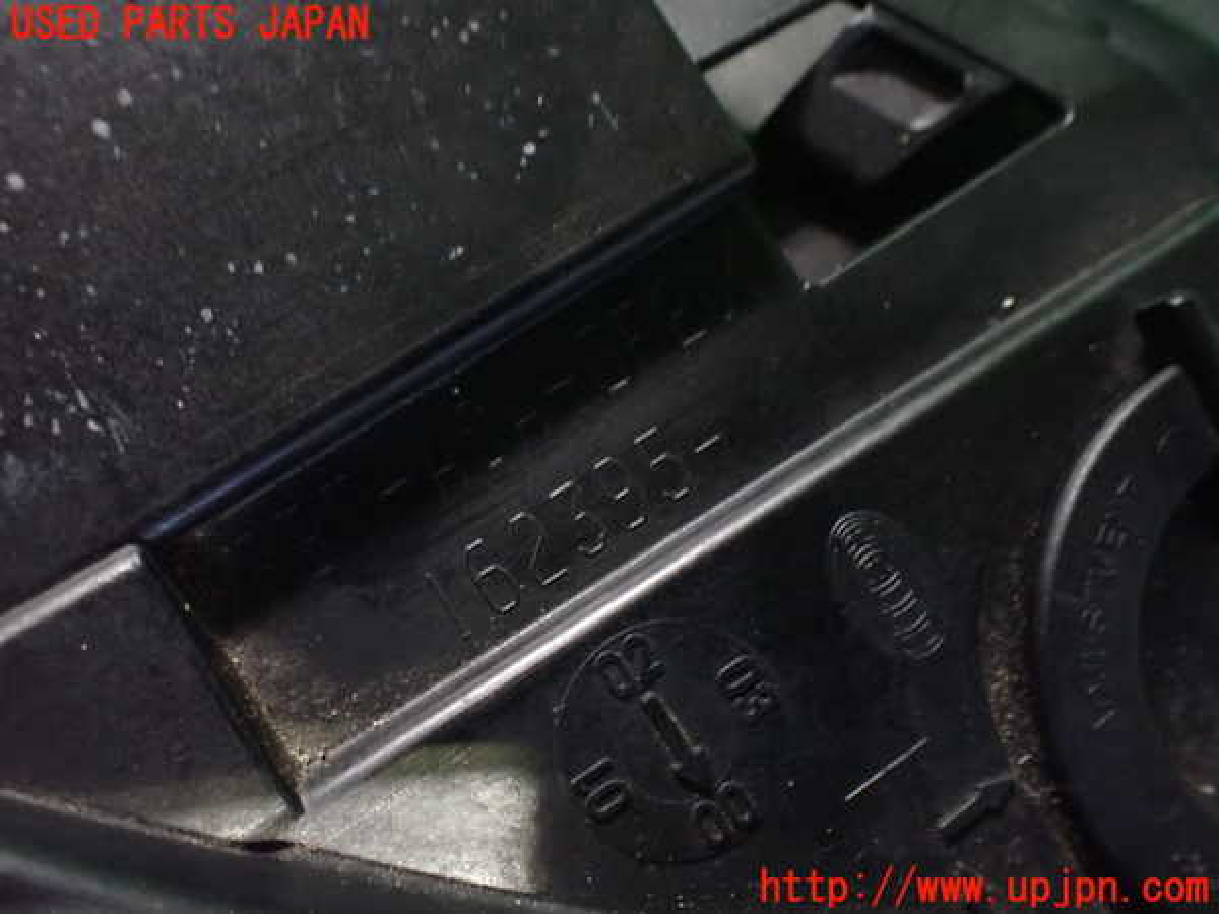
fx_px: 1056
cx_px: 610
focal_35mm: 30
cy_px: 457
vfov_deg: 46.8
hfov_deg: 60.0
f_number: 2.3
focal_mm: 5.4
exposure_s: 1/30
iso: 1250
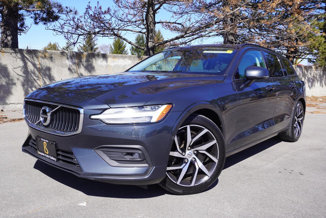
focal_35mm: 32
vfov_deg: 41.7
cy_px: 109
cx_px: 163
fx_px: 285
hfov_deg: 59.5
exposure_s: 1/125
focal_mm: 21
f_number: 9
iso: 100
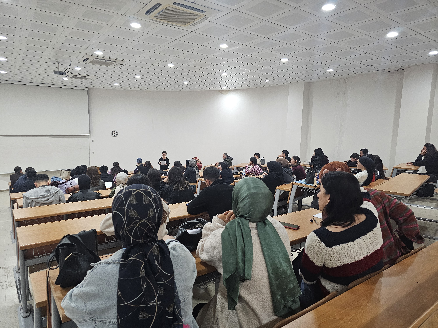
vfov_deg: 58.9
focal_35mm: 23
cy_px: 164
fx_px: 291
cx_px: 219
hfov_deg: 73.9
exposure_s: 1/100
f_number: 1.7
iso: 640
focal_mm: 6.3
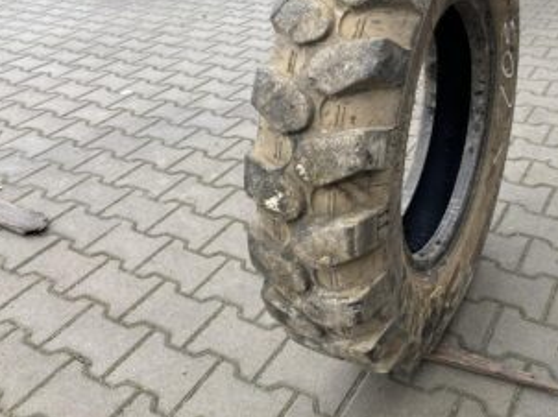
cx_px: 355
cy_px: 138
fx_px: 596
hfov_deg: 49.6
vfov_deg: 38.2
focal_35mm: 37
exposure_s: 1/161
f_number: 1.8
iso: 32
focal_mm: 4.25
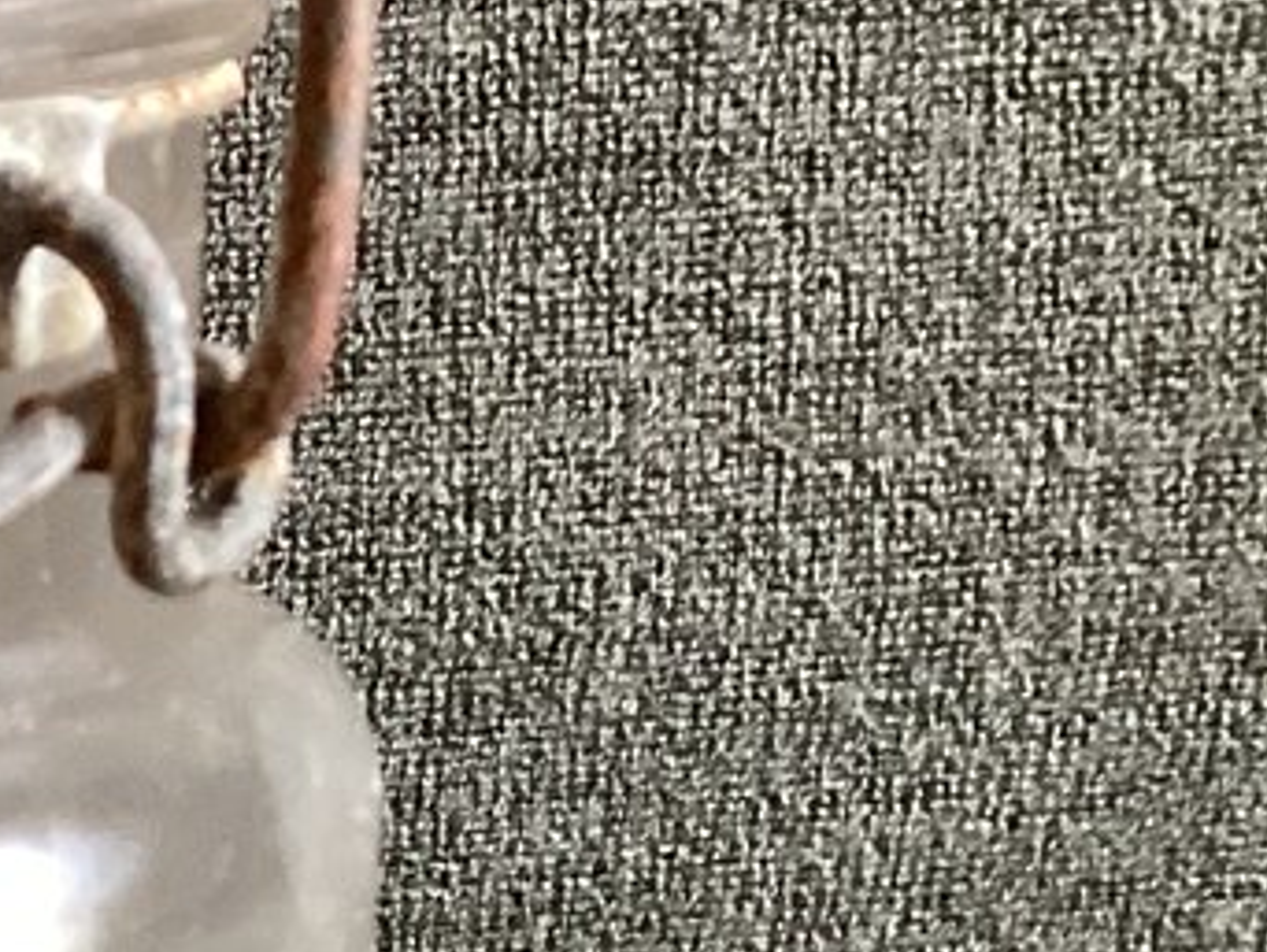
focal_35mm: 137
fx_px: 5018
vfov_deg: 10.7
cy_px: 1054
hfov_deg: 12.2
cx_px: -1510
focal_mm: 3.3
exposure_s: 1/50
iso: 200
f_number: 2.4
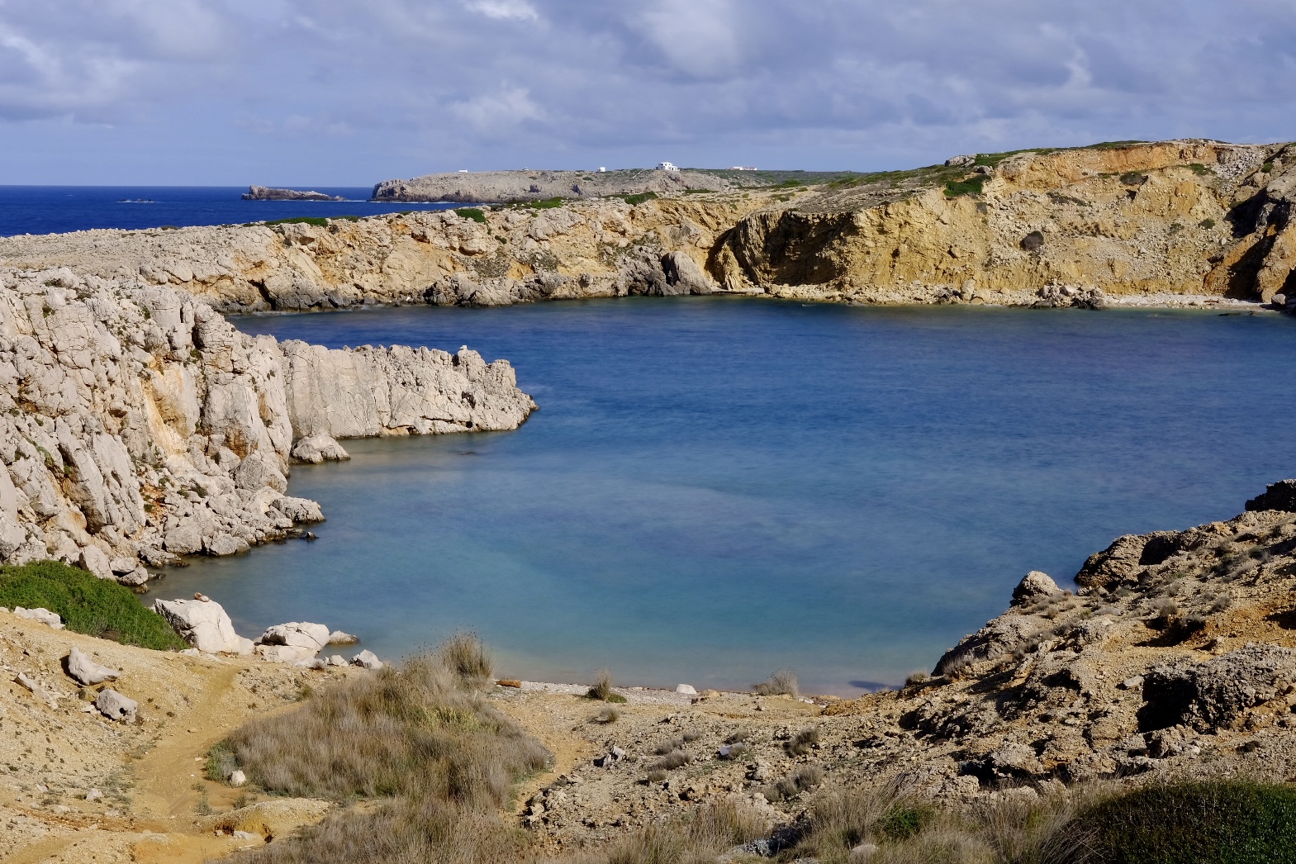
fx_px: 2160
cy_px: 376
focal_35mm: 60
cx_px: 690
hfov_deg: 33.4
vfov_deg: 22.6
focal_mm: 35
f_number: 16
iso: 200
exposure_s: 4.3
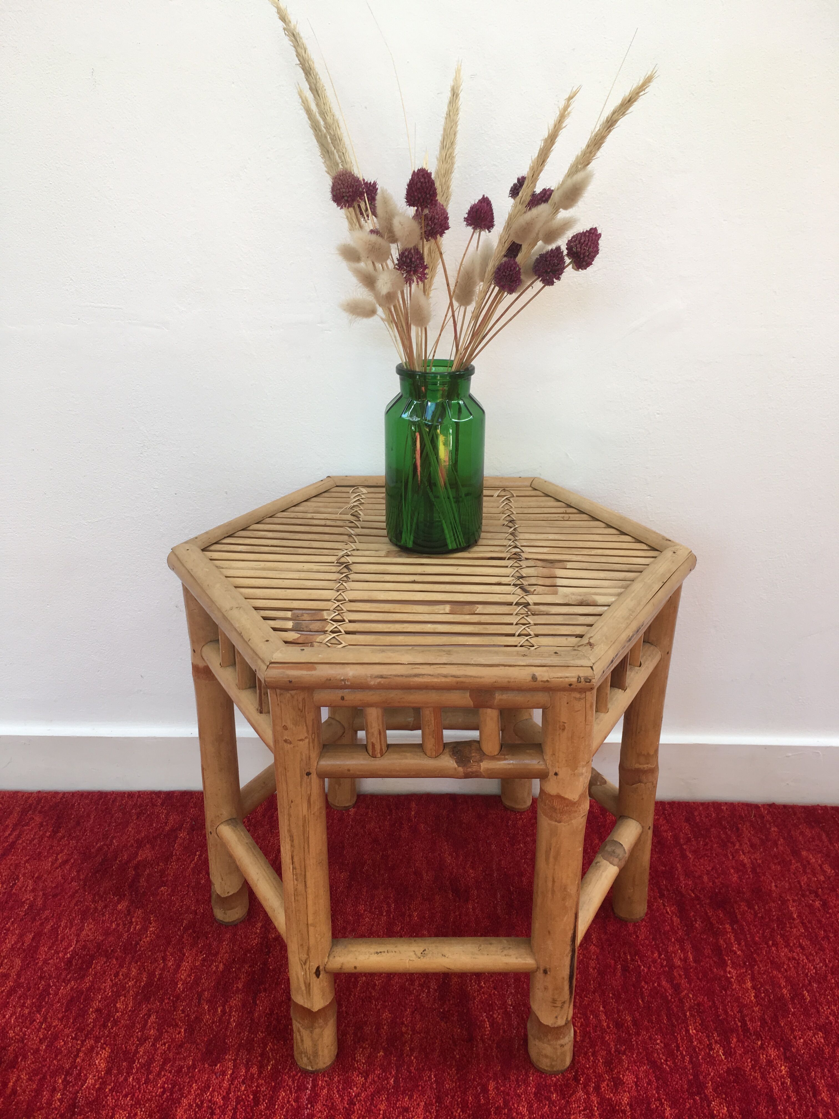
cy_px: 560
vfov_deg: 61.7
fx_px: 937
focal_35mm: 29
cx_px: 420
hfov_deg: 48.2
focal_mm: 4.15
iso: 32
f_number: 2.2
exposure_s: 1/50
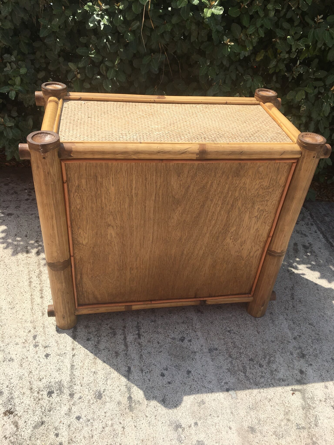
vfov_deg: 61.7
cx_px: 167
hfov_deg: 48.2
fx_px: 373
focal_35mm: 29
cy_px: 222
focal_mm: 4.15
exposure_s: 1/1832
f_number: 2.2
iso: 25
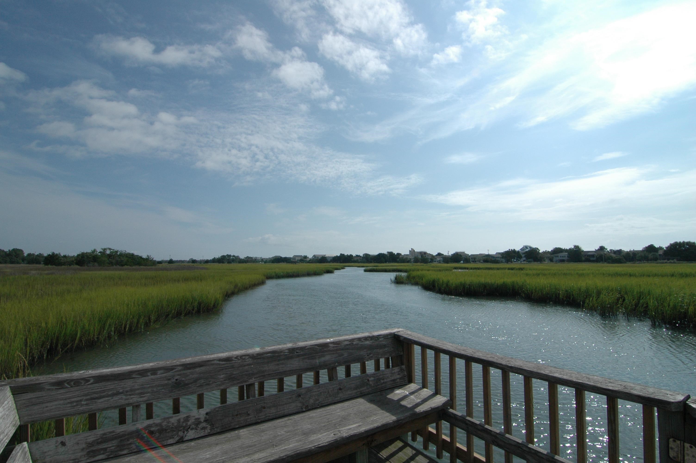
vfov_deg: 69.6
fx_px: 333
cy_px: 232
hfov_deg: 92.5
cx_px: 348
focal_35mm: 17
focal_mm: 11.5
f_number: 13
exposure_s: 1/640
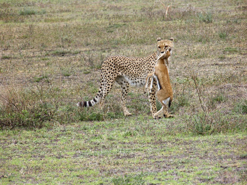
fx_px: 2640
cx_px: 124
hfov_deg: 5.4
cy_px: 92
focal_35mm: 370
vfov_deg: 4.0
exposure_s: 1/125
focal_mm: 66.5
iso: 50
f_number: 4.4
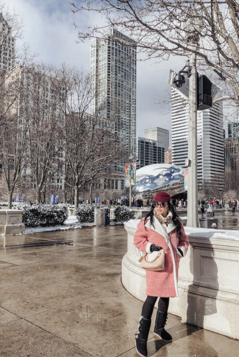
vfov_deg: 61.9
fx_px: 298
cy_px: 177
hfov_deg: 43.6
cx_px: 129
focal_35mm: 30
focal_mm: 3.99
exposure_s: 1/2500
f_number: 1.8
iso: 20
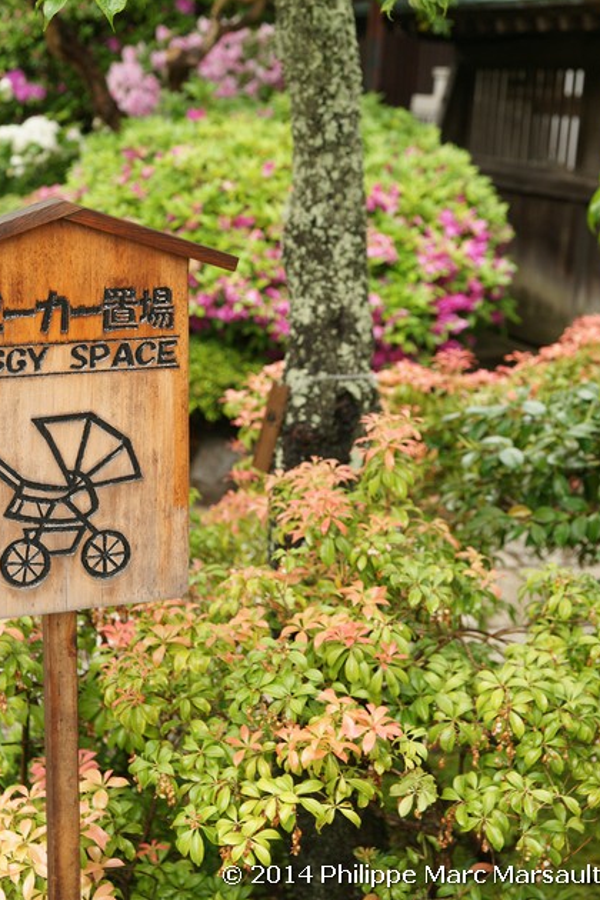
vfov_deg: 32.8
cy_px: 374
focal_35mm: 61
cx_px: 276
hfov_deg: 22.3
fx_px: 1525
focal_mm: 50
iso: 400
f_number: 4.5
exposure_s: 1/160
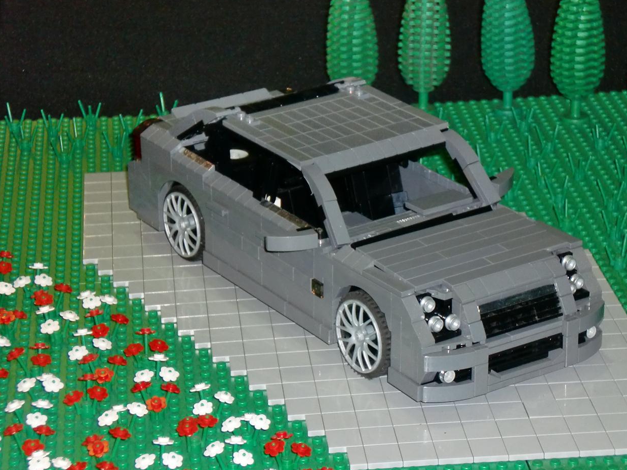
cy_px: 243
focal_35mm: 107
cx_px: 354
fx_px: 1938
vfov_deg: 13.8
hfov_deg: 18.4
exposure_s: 1/40
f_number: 5.4
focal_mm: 16.51
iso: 320
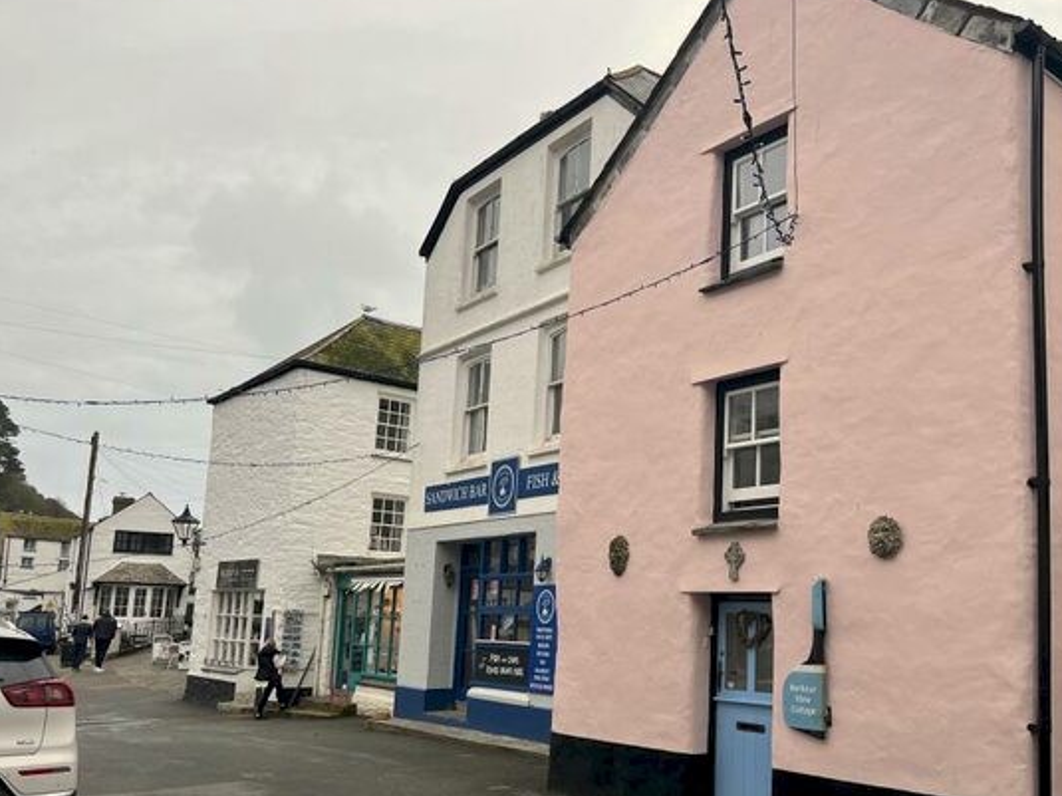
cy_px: 460
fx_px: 1043
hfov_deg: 53.1
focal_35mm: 34
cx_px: 689
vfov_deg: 41.7
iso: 40
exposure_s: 1/223
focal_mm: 5.1
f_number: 1.6
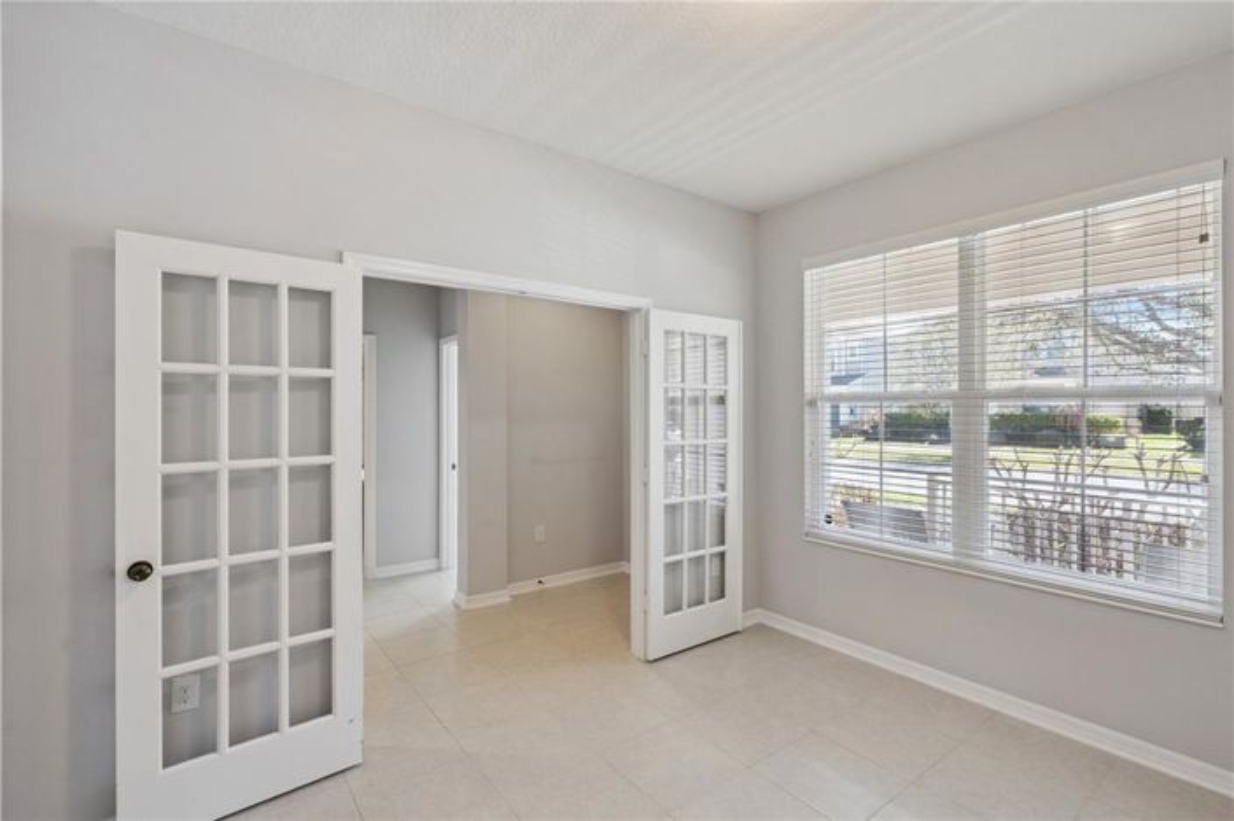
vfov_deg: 73.7
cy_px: 410
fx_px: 548
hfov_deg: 96.8
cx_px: 617
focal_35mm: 16
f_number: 9
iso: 400
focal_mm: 16
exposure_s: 1/160
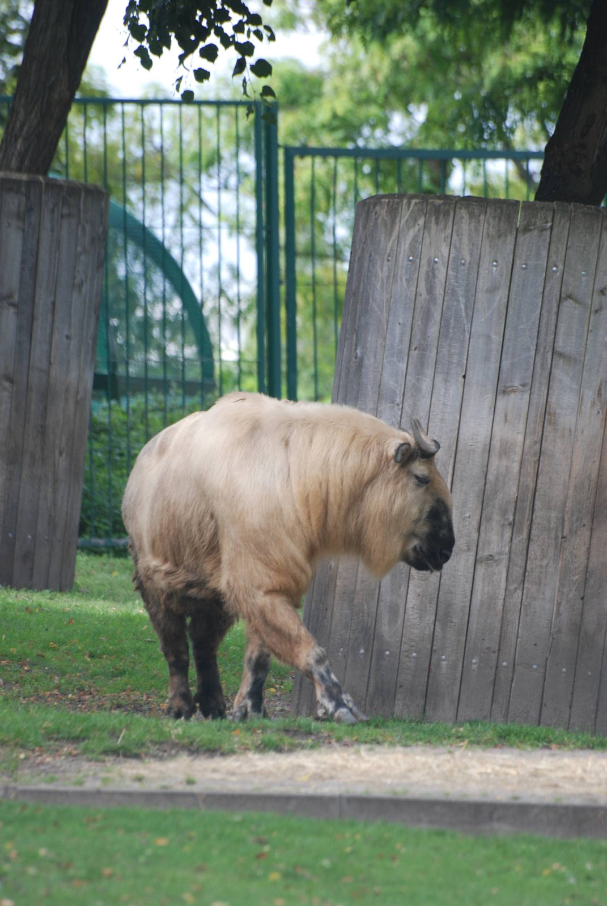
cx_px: 304
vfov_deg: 4.6
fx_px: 11349
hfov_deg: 3.1
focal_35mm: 450
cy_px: 453
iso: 400
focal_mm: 300
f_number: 5.6
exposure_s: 1/250
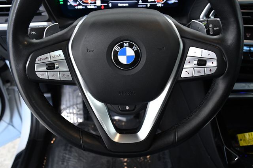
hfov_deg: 49.6
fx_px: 274
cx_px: 126
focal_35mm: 39
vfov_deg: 34.2
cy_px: 84
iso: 2500
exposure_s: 1/160
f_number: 6.3
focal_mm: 26
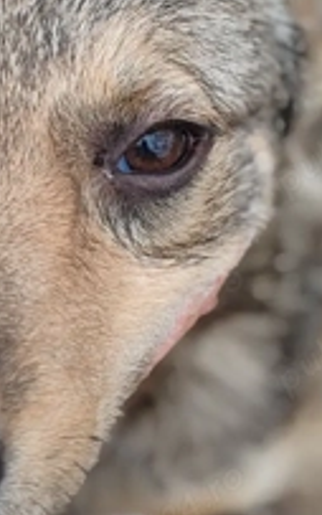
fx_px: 1585
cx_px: 15
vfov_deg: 18.4
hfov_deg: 11.5
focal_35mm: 113
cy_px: 162
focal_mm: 6.12
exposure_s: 1/100
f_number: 0.95
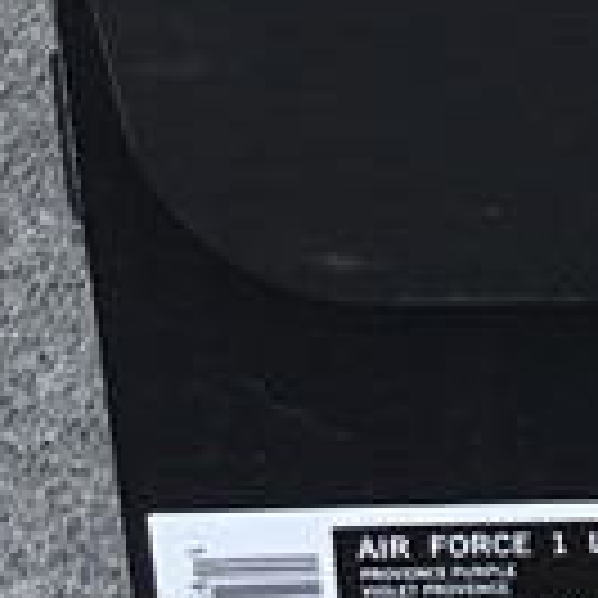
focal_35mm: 185
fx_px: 3616
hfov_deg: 8.9
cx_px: 1245
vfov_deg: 9.1
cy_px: -411
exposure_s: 1/255
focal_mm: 3.3
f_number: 2.4
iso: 25
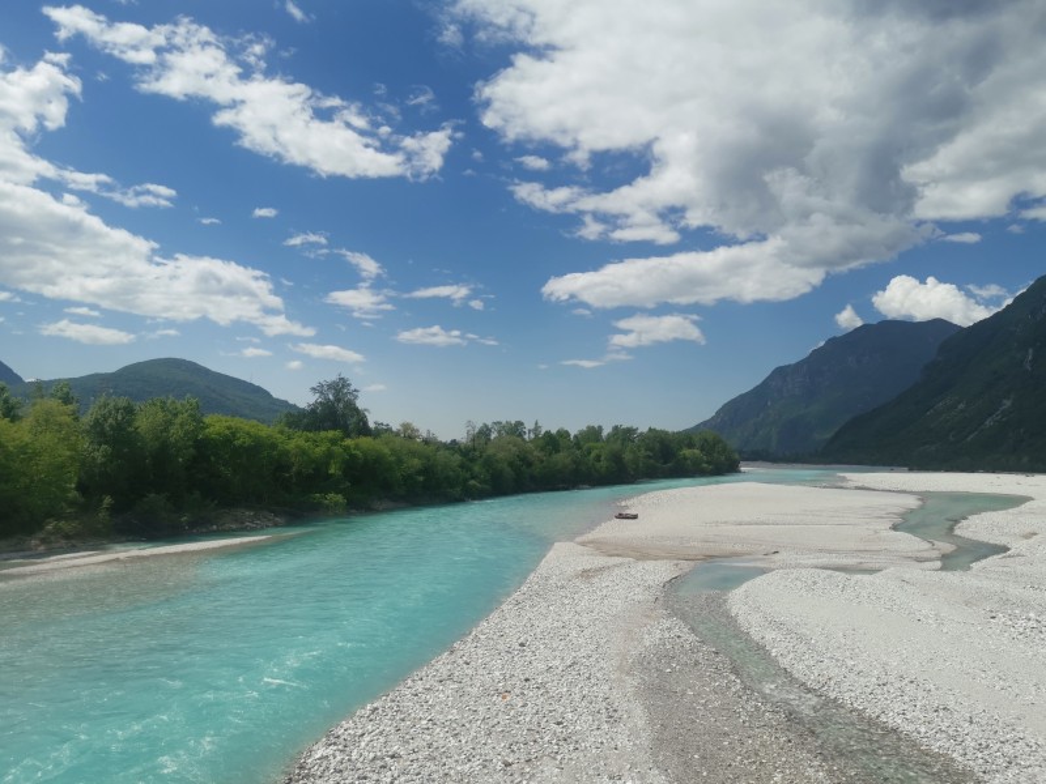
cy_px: 392
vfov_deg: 51.4
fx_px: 816
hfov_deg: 65.3
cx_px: 523
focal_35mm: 27
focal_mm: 5.58
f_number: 1.8
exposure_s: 1/4425
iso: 50
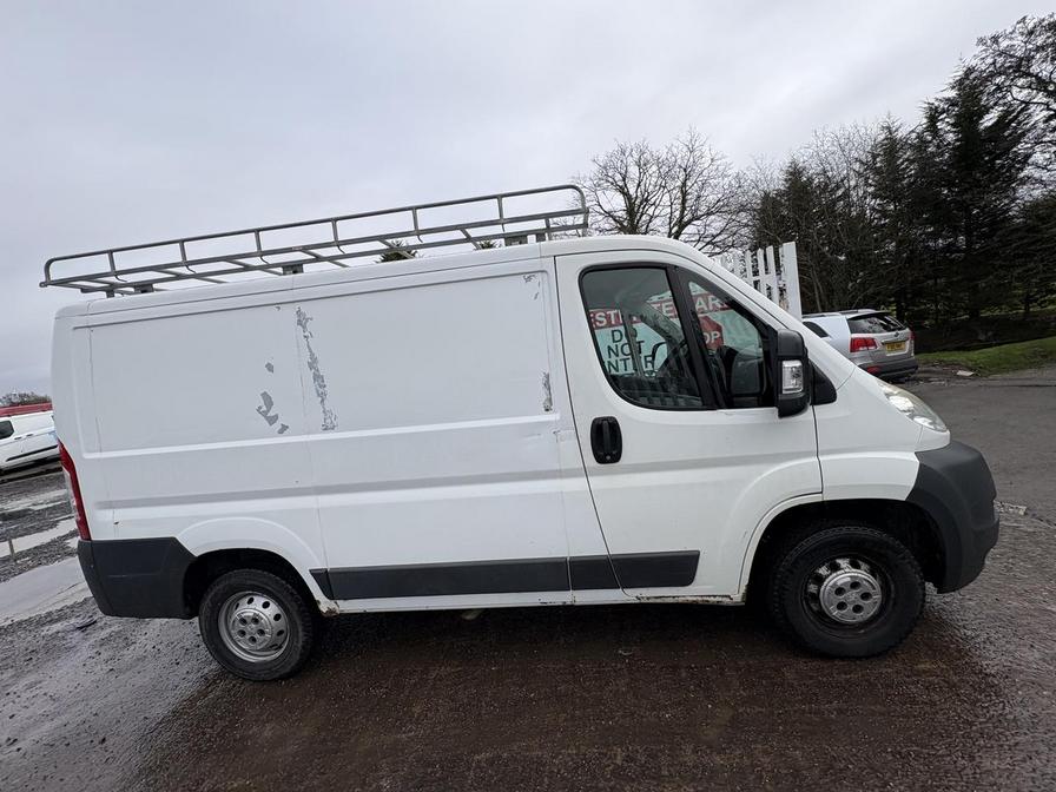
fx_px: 427
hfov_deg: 102.1
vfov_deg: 85.7
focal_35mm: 14
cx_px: 528
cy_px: 396
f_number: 2.2
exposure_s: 1/1078
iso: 40
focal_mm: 2.22
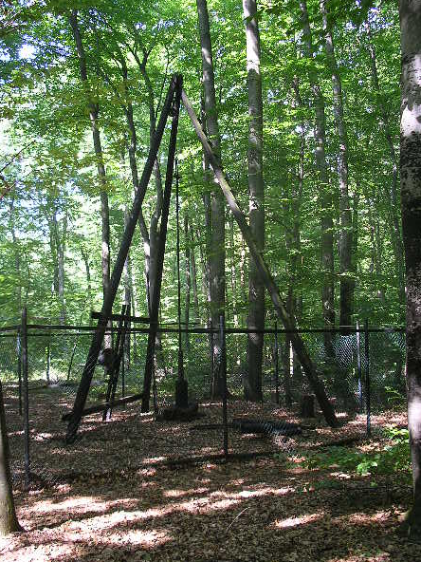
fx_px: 649
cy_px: 287
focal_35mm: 40
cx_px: 210
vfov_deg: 46.8
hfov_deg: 36.0
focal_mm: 7.8
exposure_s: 1/39
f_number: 2.8
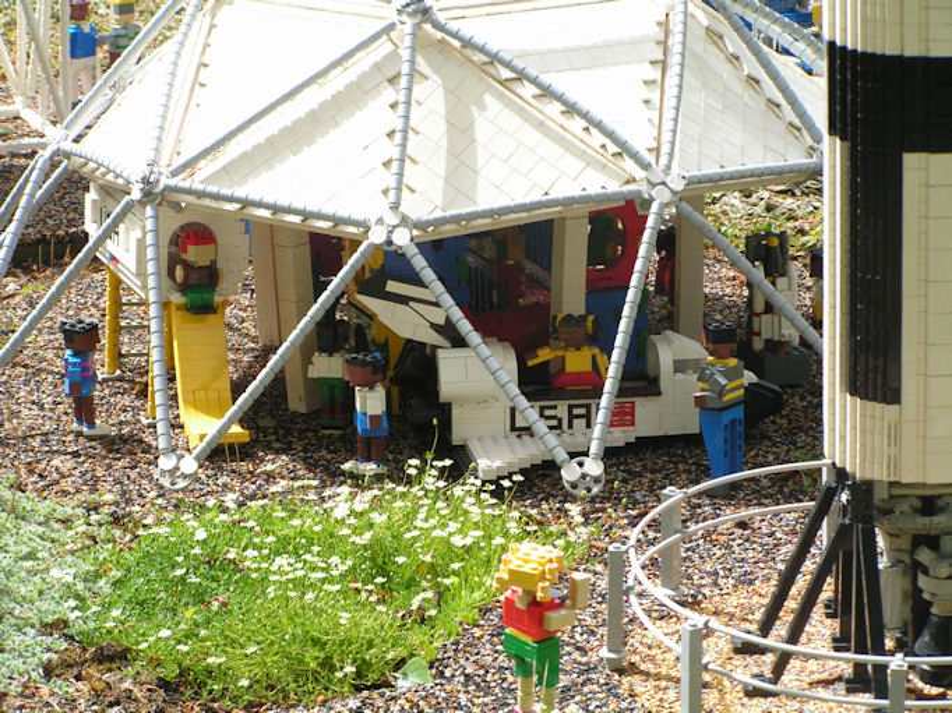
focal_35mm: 149
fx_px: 4096
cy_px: 356
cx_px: 476
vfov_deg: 10.0
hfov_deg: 13.3
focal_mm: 24.8
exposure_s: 1/160
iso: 50
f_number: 5
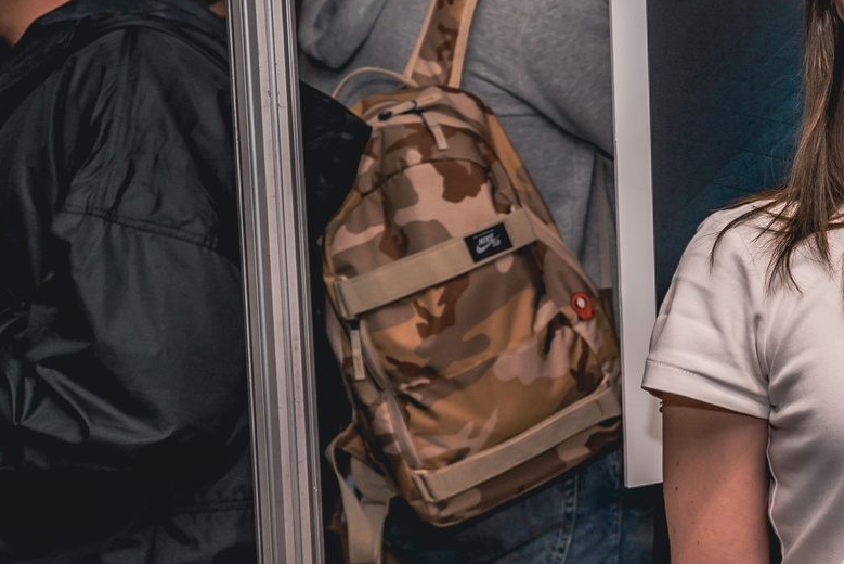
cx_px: 1303
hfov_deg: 19.1
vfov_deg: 14.8
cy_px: 157
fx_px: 2158
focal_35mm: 92
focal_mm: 28
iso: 100
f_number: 5
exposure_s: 1/100
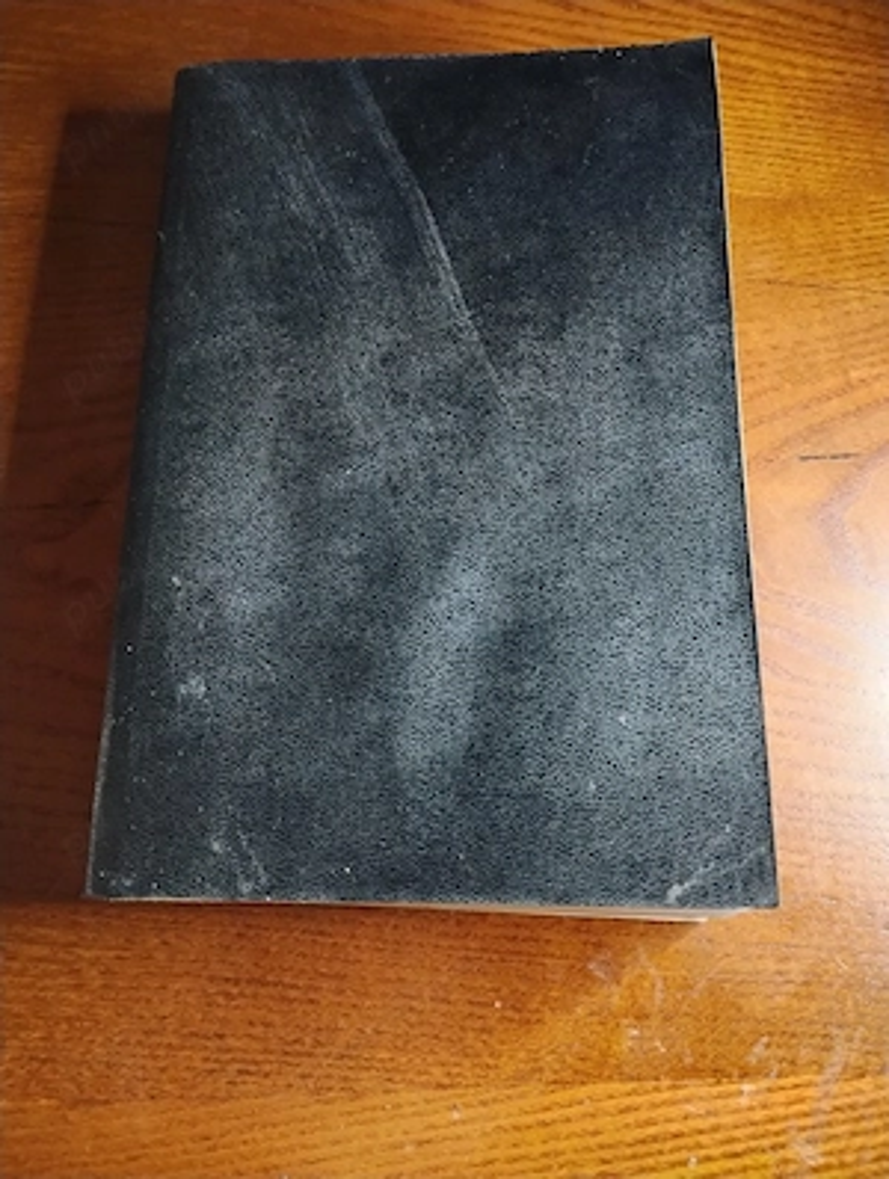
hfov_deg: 49.9
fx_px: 956
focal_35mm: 28
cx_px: 444
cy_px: 590
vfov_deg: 63.4
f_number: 1.8
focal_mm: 4.27
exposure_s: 1/20
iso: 2488
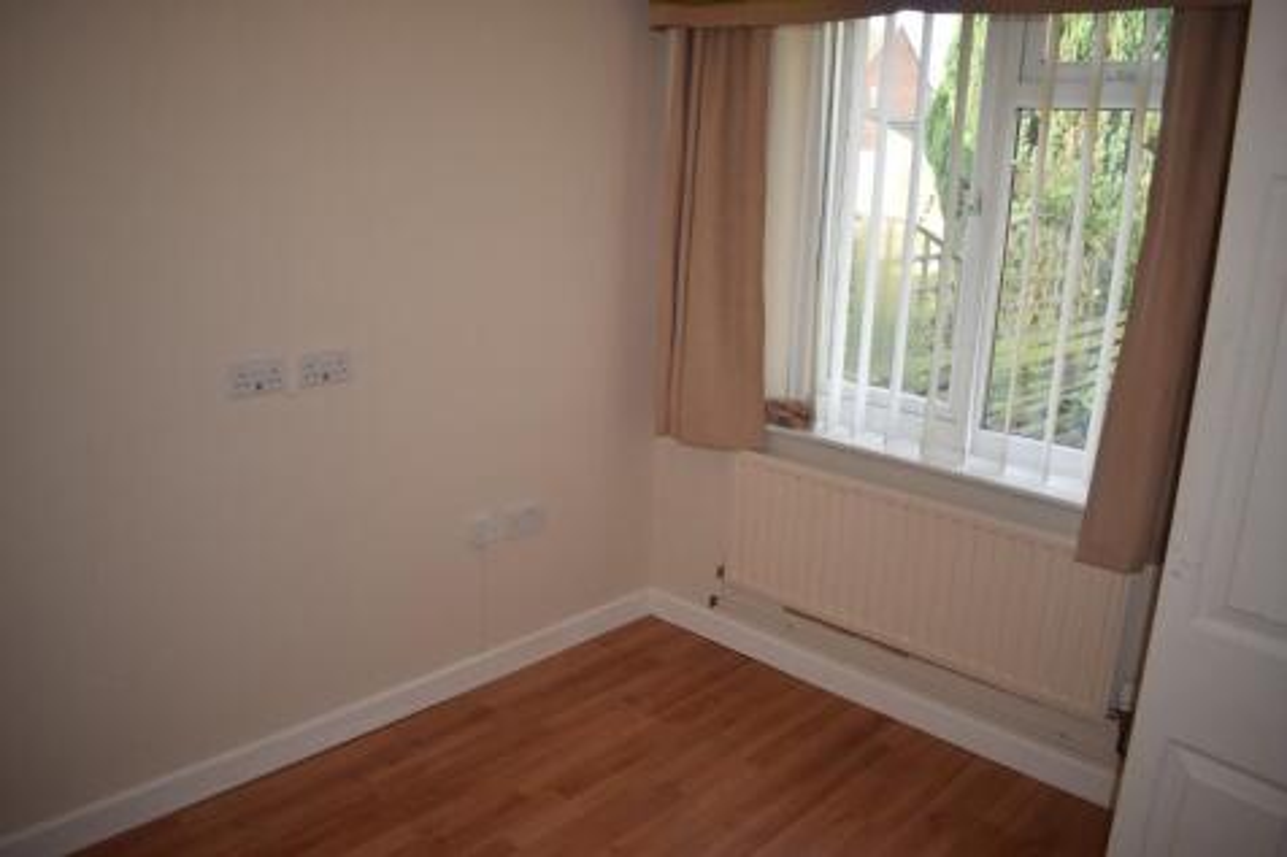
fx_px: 965
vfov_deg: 47.9
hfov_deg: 67.4
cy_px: 428
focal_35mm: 27
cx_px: 644
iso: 100
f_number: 3.5
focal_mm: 18
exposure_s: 1/60
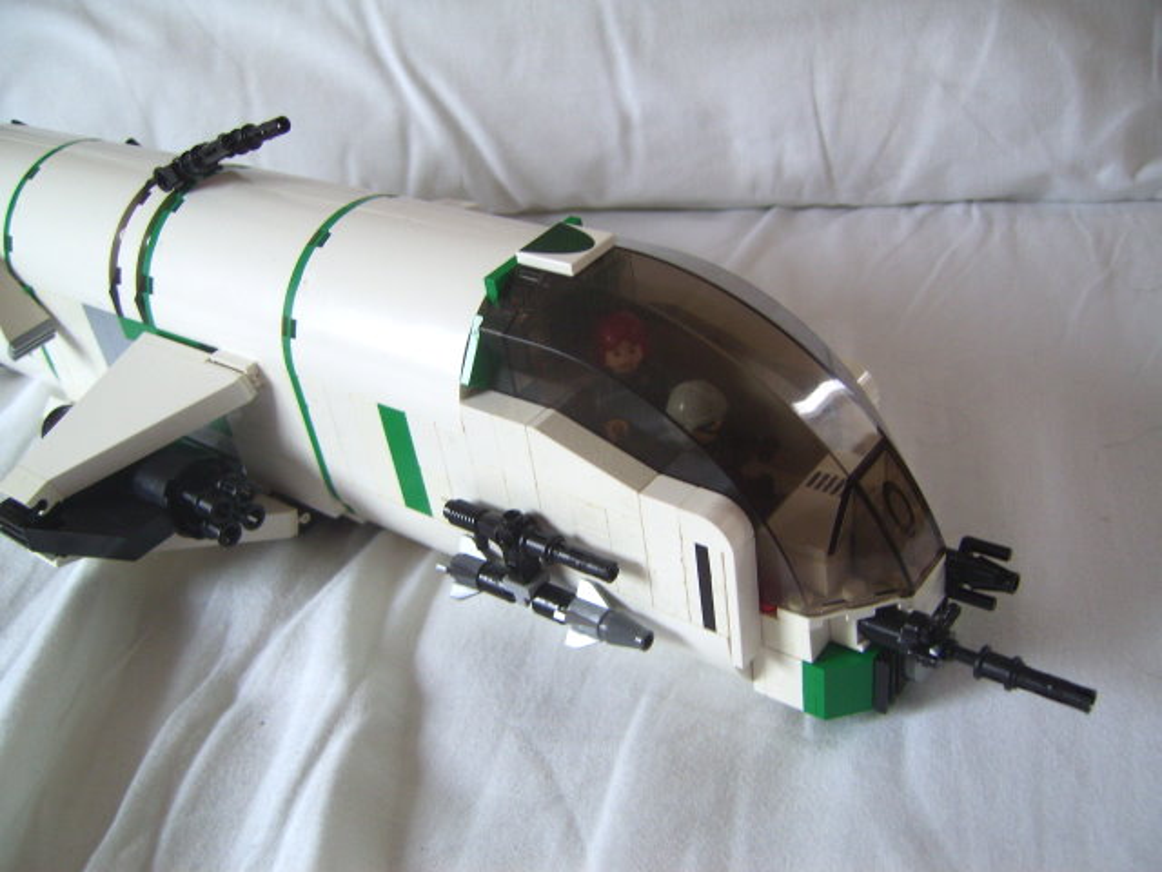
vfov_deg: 37.7
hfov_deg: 49.0
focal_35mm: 38
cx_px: 581
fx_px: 1276
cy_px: 436
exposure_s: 1/30
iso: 78
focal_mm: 7.8
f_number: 2.8
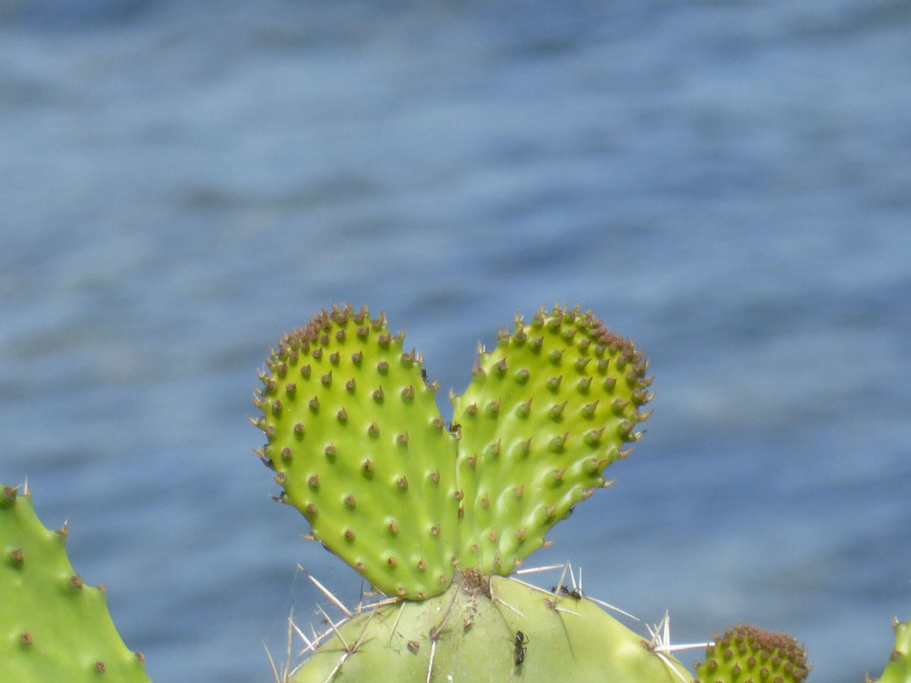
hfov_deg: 1.9
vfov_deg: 1.4
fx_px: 27791
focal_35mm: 1056
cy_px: 342
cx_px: 456
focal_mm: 86
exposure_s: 1/500
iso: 200
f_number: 6.4
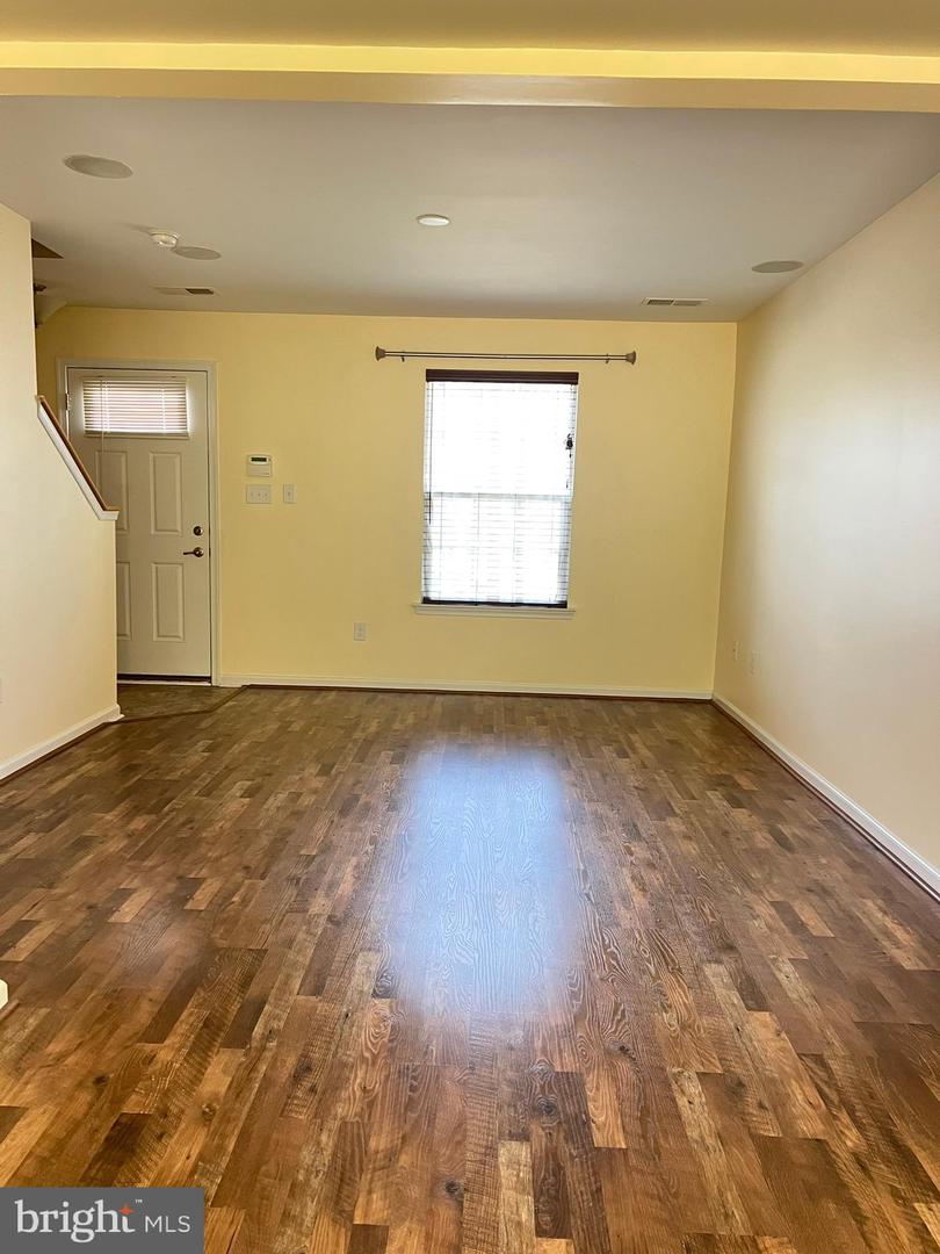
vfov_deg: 67.3
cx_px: 470
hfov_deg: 53.1
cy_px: 627
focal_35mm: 26
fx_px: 941
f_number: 1.5
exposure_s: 1/60
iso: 320
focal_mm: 5.7
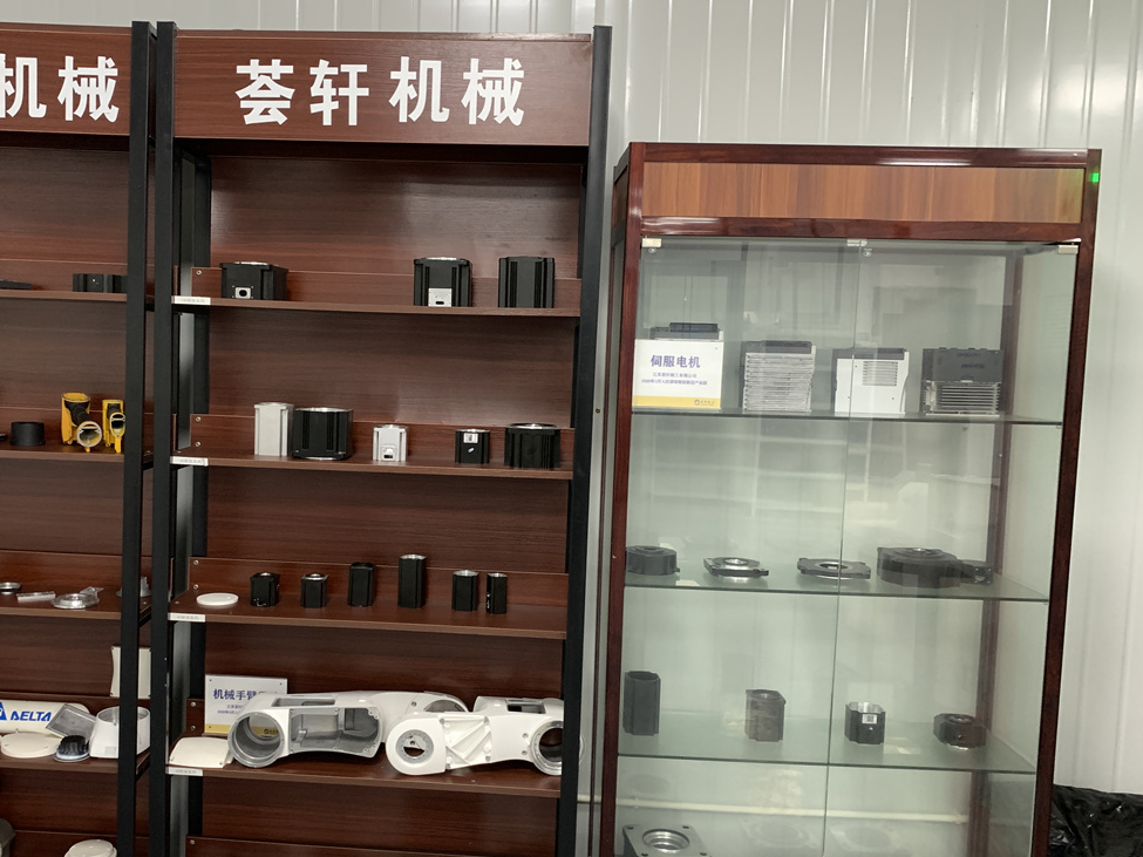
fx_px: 1056
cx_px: 455
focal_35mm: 32
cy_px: 453
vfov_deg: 44.1
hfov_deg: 56.4
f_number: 1.8
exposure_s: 1/48
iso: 320
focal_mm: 4.25
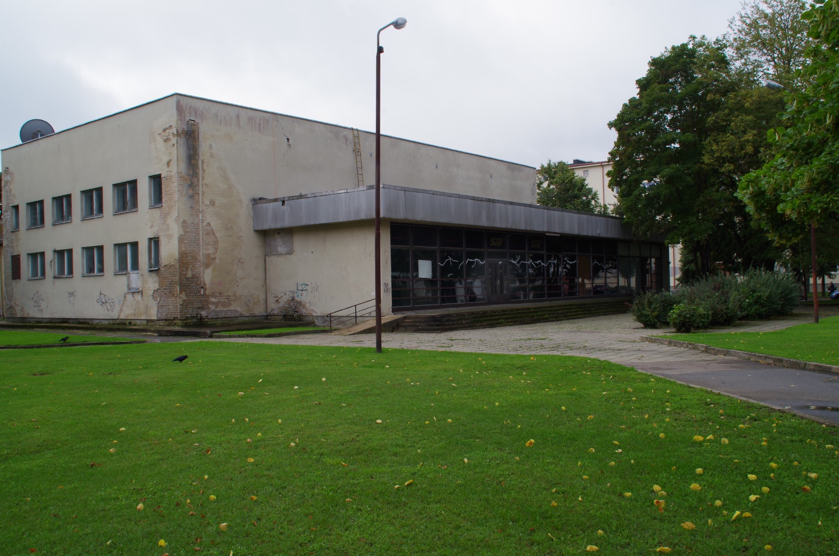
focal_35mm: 27
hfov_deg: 67.5
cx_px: 420
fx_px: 628
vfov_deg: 47.7
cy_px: 278
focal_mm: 18
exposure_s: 1/100
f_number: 11
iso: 200
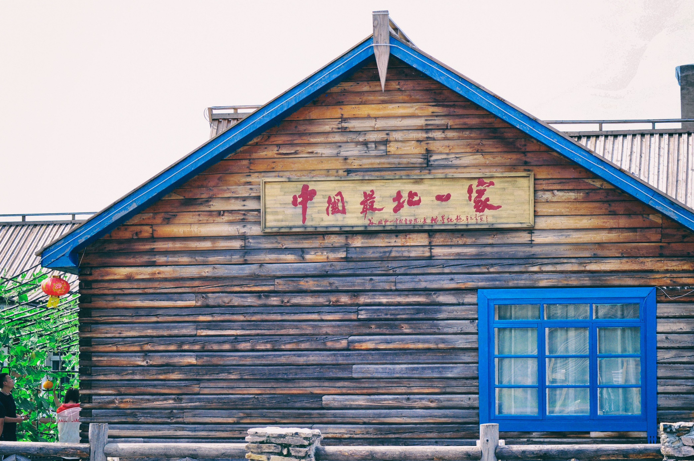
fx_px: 2022
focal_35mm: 105
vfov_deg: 13.0
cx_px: 347
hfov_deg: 19.5
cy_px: 230
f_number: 10
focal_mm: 70
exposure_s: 1/250
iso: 320
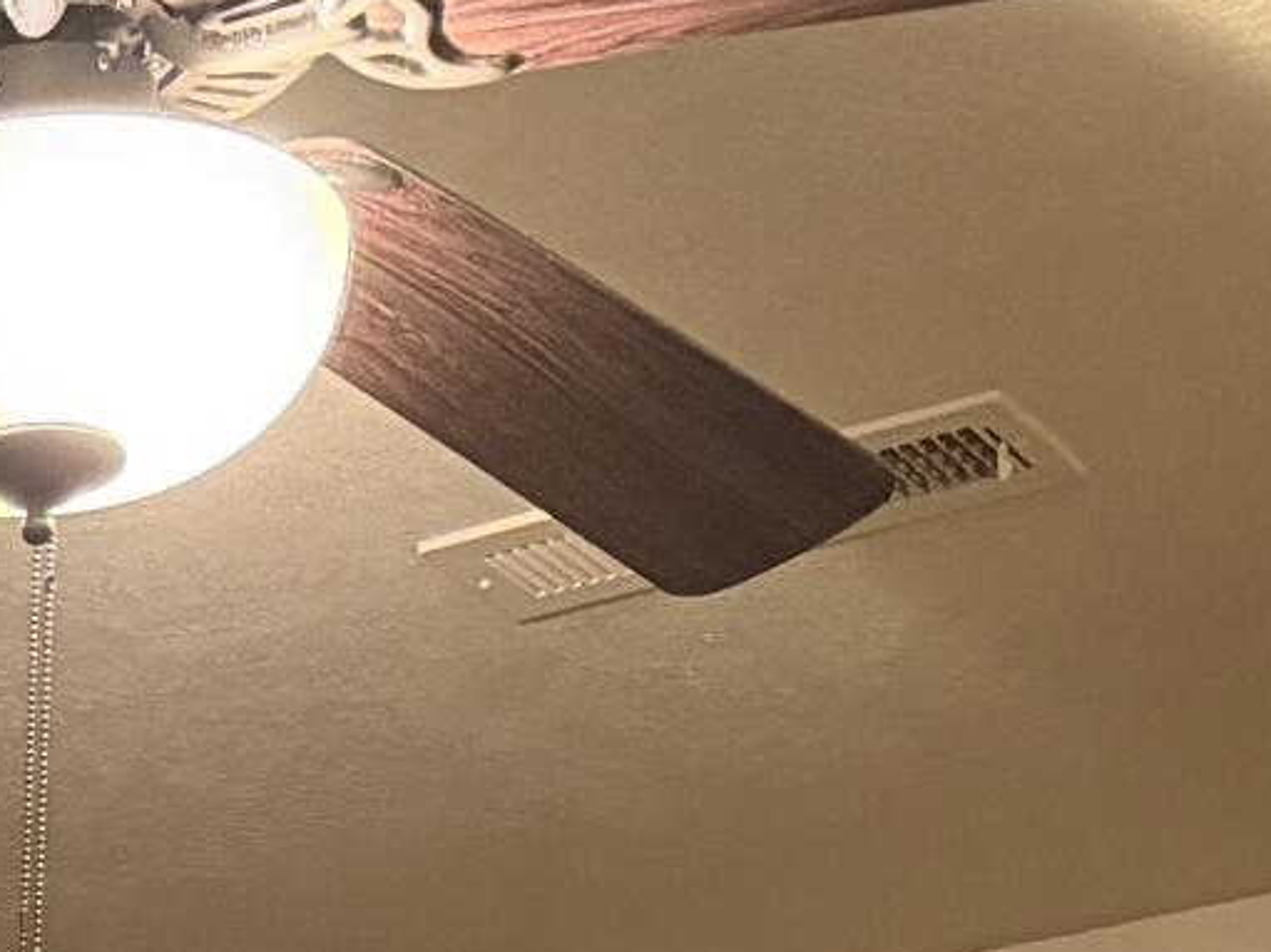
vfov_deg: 8.8
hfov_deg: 12.9
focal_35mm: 141
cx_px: -898
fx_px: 5176
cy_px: 2749
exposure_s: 1/40
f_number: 1.78
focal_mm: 6.76
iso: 640
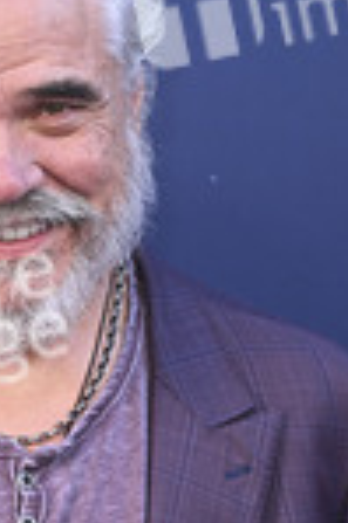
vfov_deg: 10.9
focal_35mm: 188
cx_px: -11
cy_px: 512
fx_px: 2732
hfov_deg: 7.3
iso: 400
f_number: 5.6
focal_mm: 70
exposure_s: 1/200
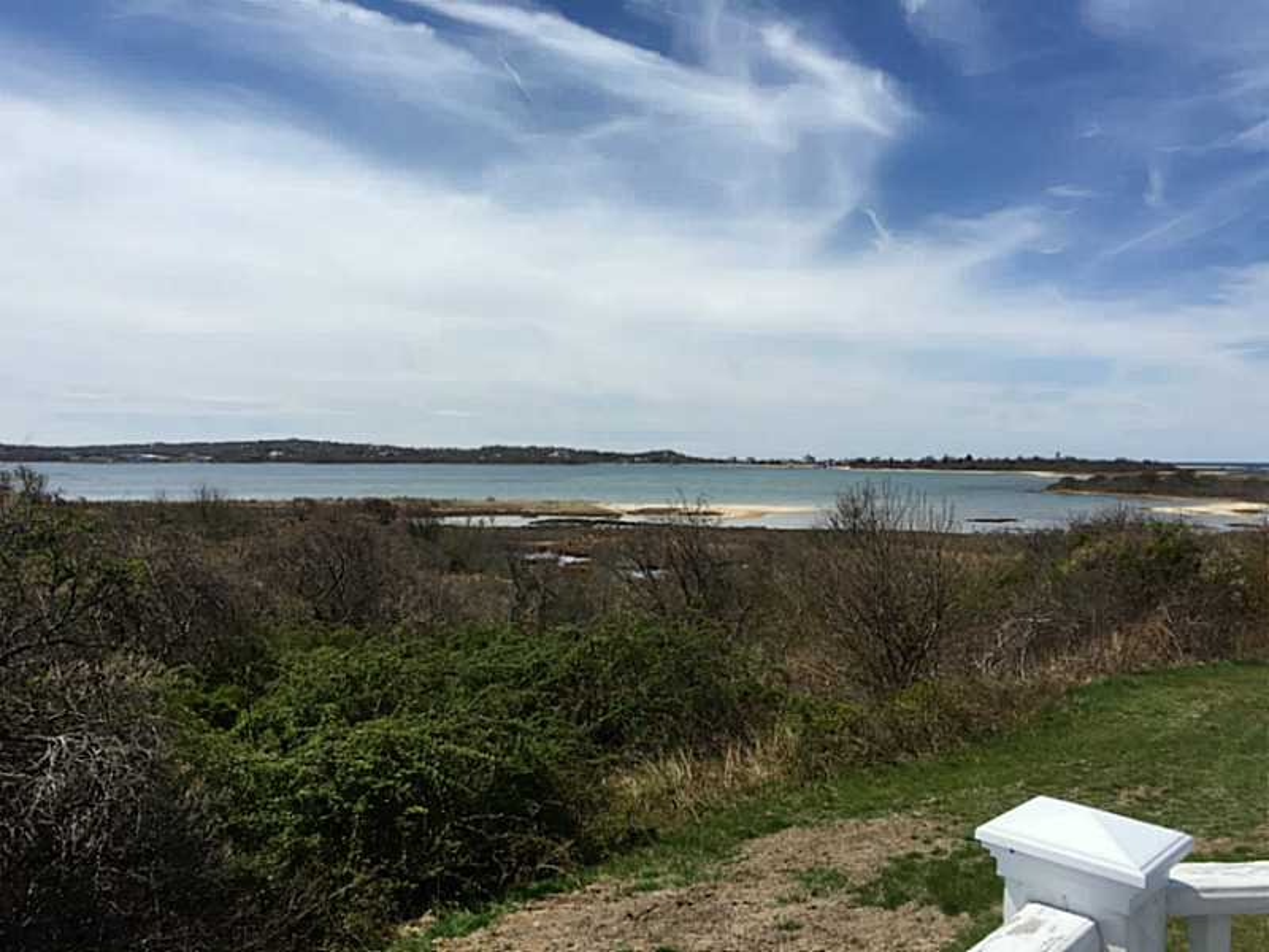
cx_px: 634
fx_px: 1063
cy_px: 476
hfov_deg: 61.7
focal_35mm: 29
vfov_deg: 48.2
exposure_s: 1/2564
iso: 25
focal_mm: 4.15
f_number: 2.2
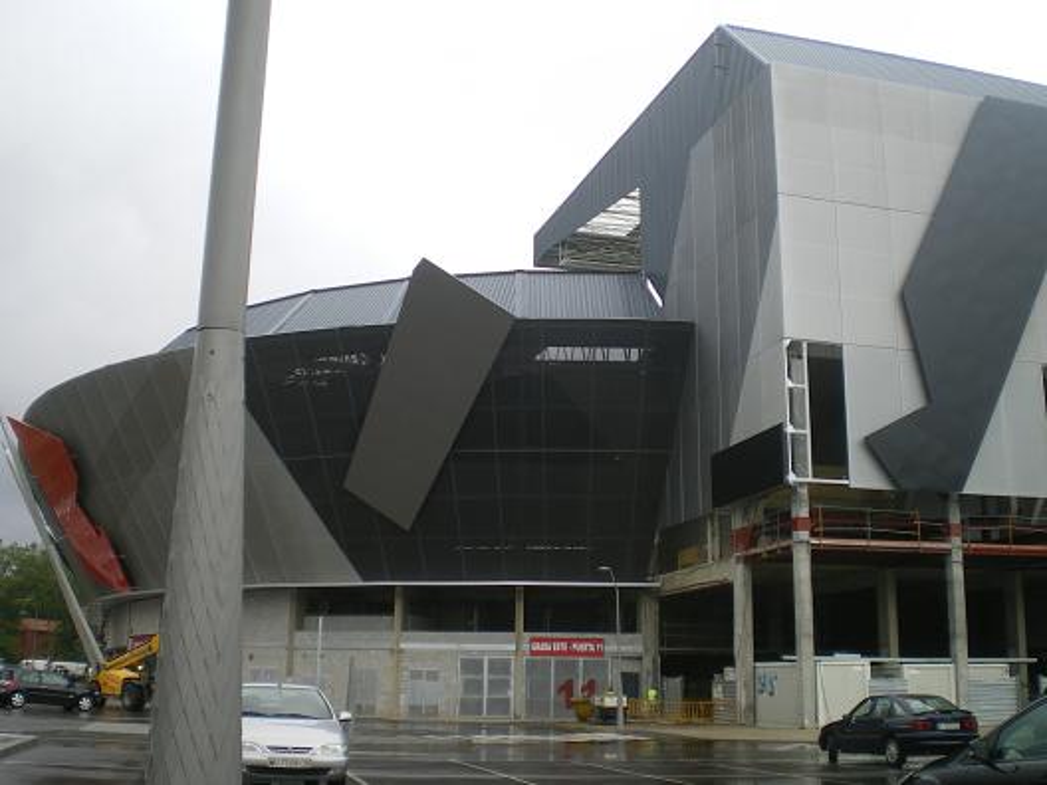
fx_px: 1149
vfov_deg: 37.7
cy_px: 392
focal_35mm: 38
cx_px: 524
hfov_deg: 49.0
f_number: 3.1
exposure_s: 1/160
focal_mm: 6.3
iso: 64
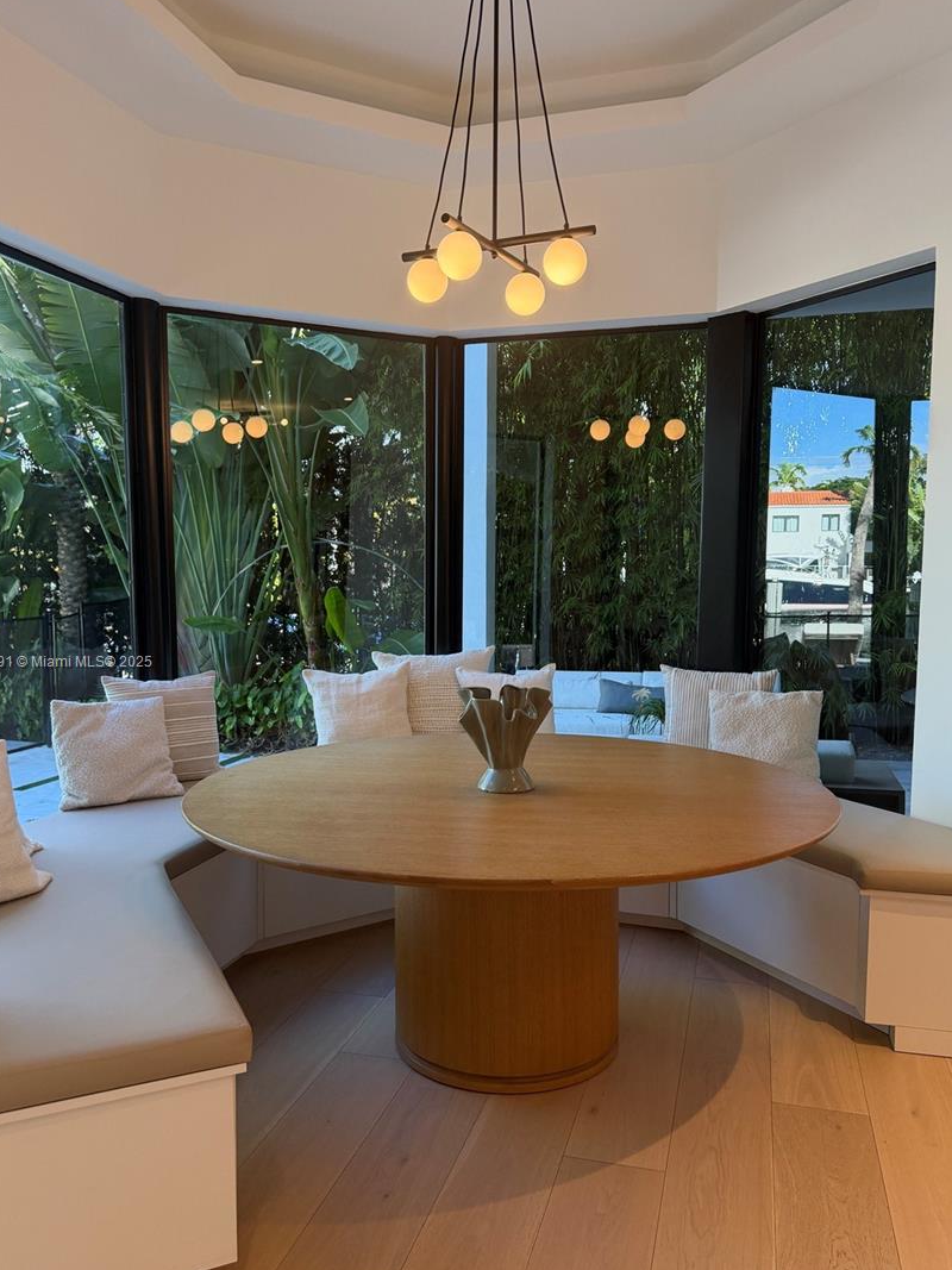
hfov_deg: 51.3
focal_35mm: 27
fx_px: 990
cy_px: 663
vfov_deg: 65.3
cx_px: 470
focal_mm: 6.76
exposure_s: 1/139
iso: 160
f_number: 1.78
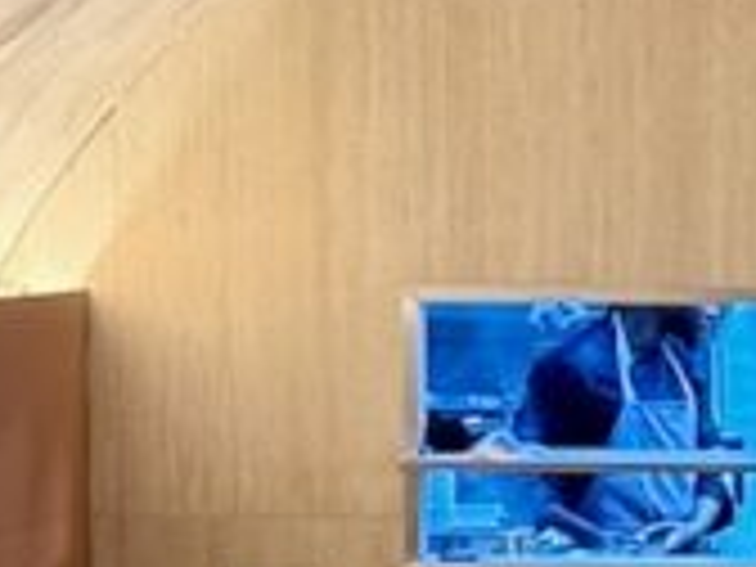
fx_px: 6377
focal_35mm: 292
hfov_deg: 6.7
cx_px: 1282
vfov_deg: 5.1
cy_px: 837
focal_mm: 6.76
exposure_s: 1/33
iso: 200
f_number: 1.78
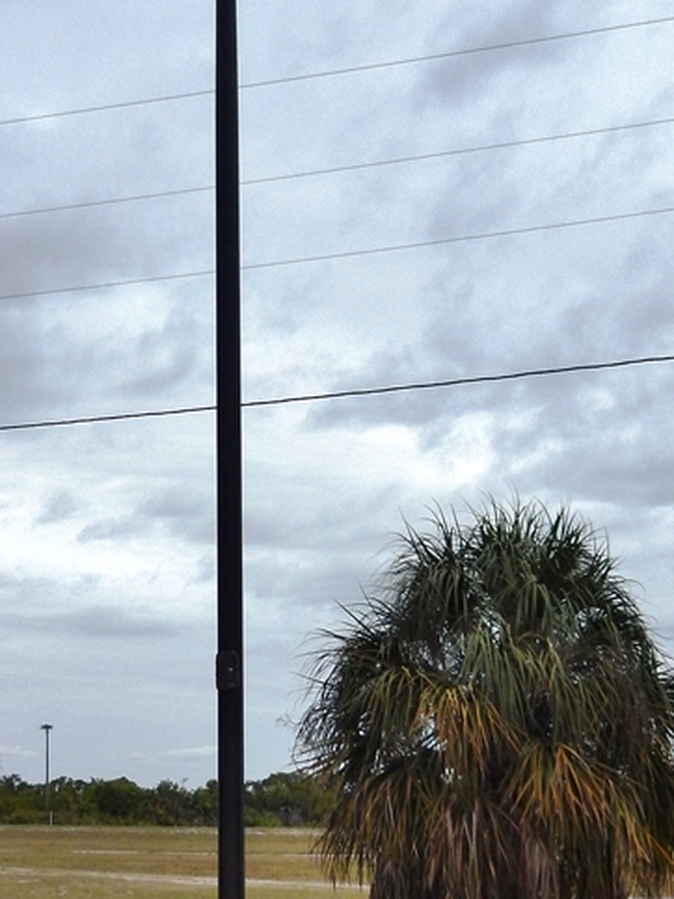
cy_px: 456
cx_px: 134
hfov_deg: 27.0
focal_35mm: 53
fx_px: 1377
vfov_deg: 36.2
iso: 125
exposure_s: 1/400
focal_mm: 4.5
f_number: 6.8
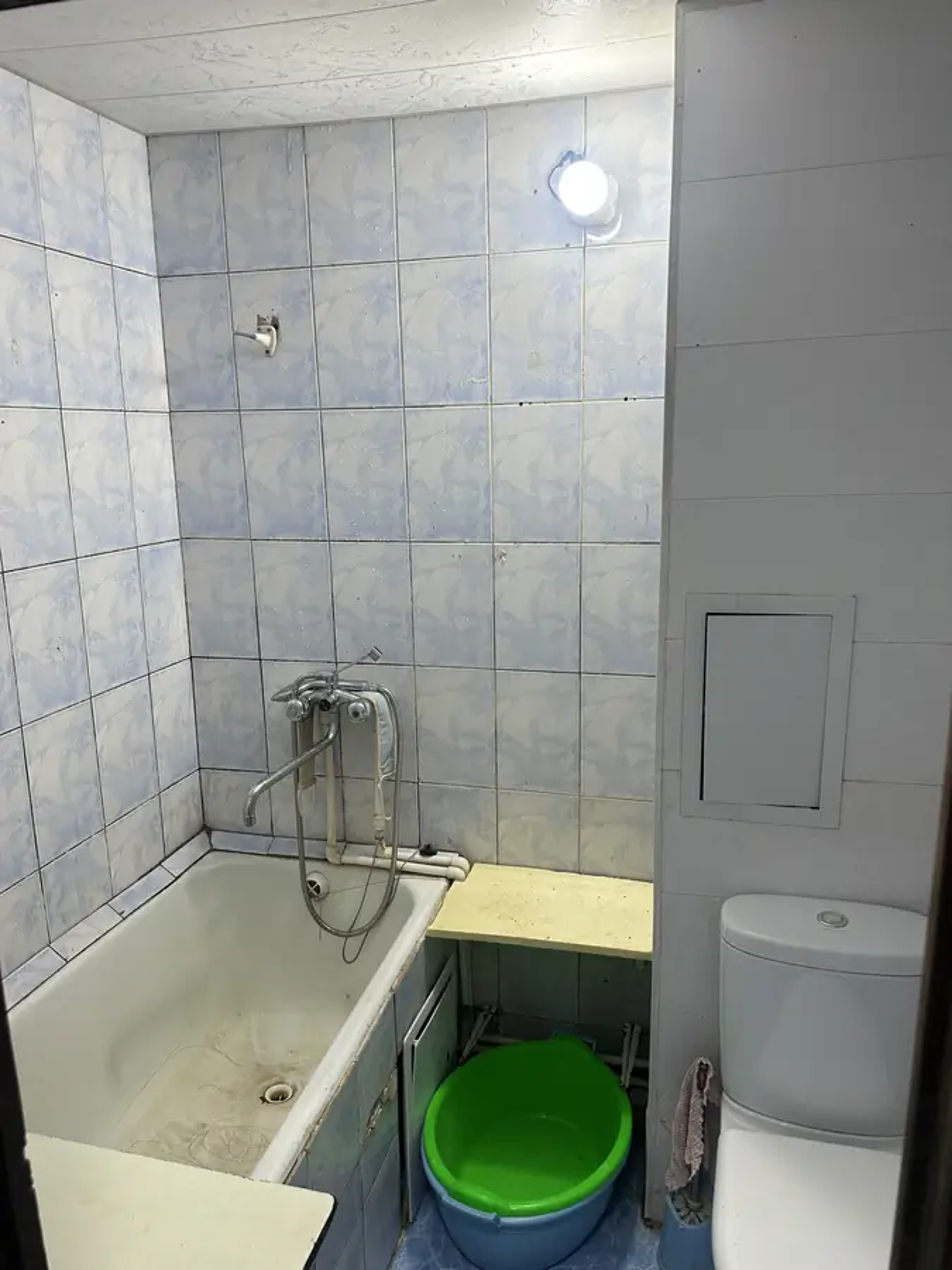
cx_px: 476
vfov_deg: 71.6
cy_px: 635
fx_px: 880
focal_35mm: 24
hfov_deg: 56.8
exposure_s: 1/100
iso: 100
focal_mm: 6.86
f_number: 1.78
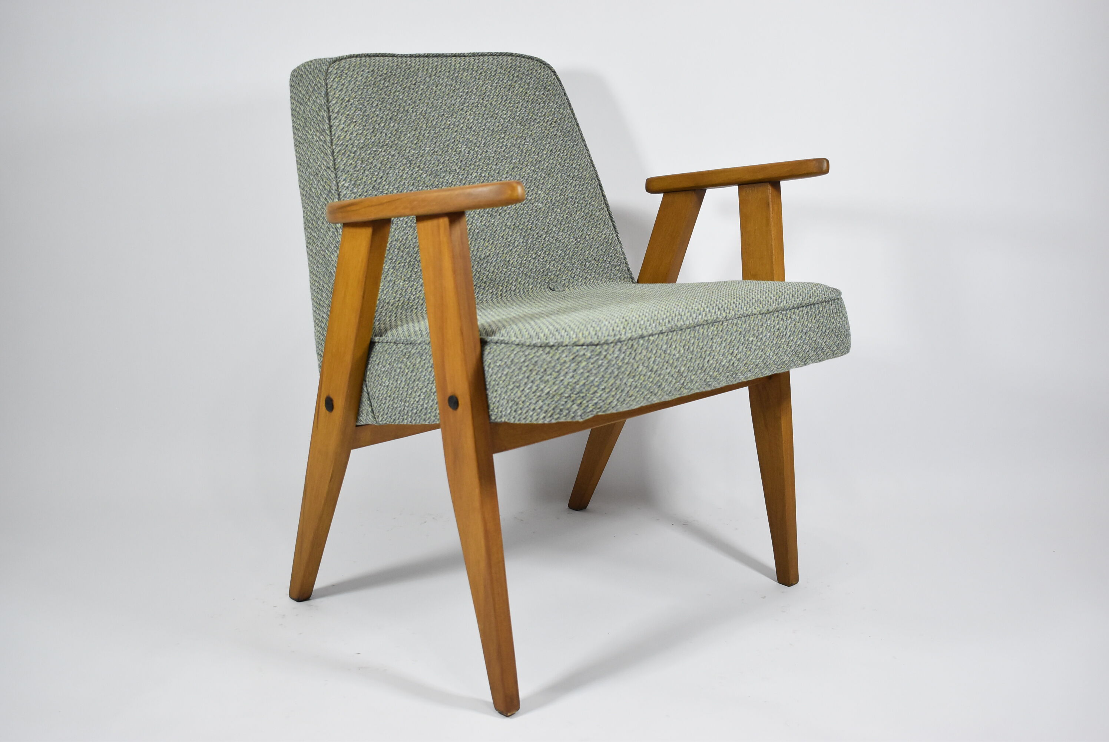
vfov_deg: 33.1
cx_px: 554
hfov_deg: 47.9
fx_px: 1249
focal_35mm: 40
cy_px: 371
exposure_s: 1/125
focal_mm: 27
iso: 1100
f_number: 4
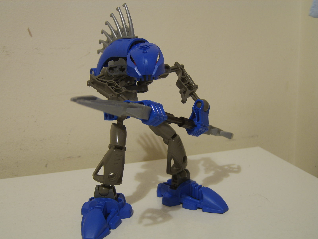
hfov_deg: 49.0
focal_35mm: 38
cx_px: 159
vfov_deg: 37.7
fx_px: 349
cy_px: 120
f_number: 2.7
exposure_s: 1/3
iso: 71
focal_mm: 9.86
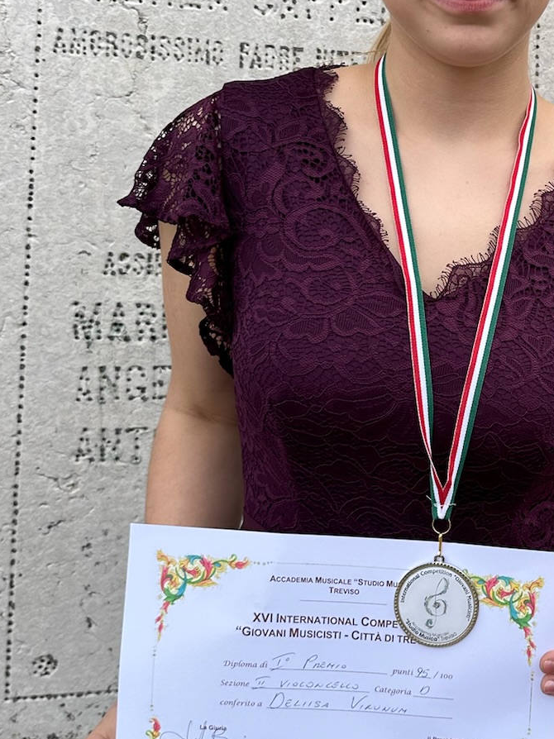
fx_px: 1174
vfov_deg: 34.9
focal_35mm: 55
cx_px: 512
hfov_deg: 25.6
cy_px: 315
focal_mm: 6.86
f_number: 1.78
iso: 80
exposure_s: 1/980
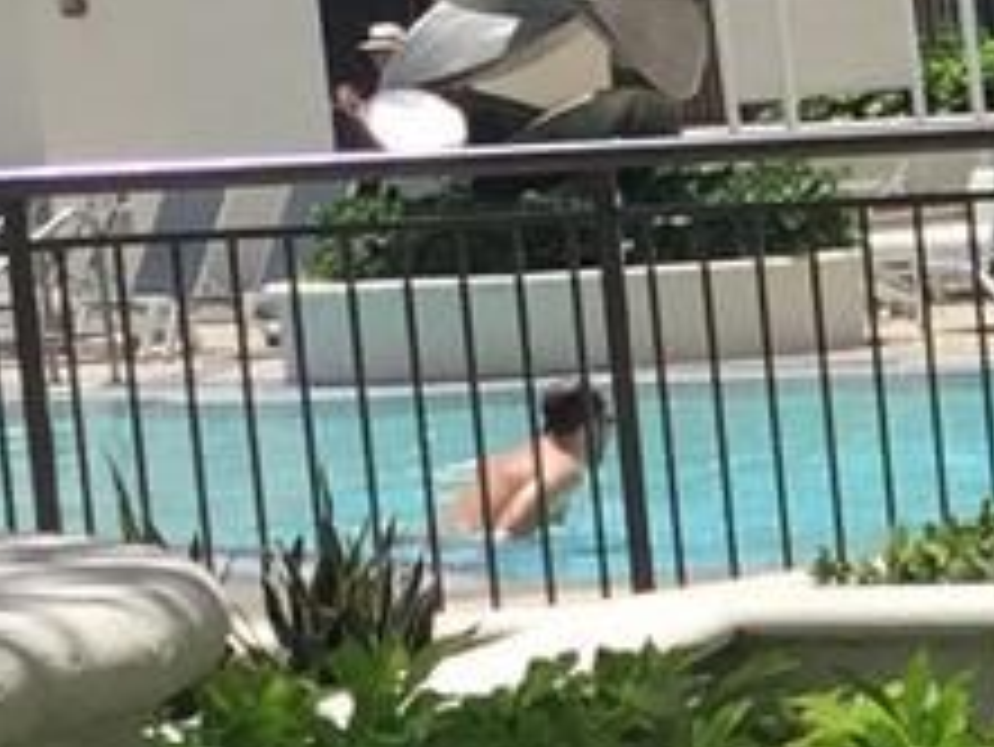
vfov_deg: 7.1
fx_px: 6033
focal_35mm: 210
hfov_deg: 8.2
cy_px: 742
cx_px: 2852
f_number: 2.2
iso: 32
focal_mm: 4.15
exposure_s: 1/2198
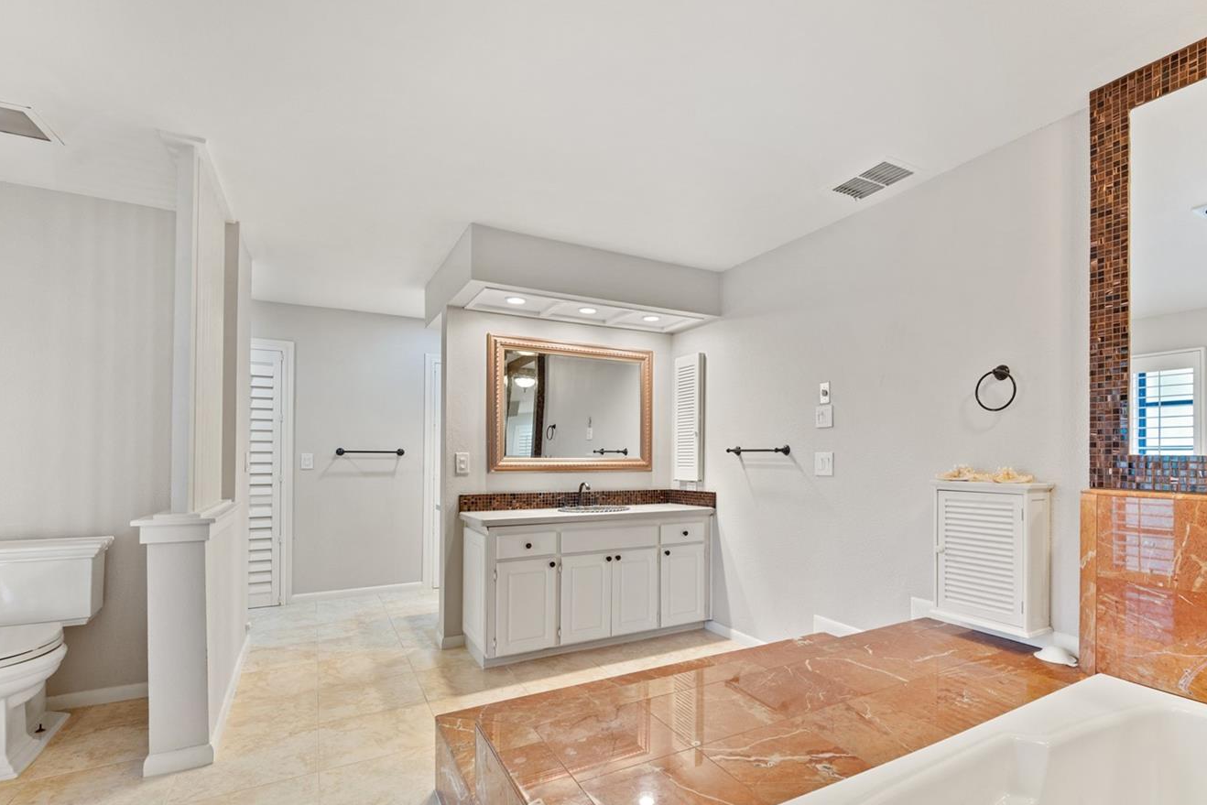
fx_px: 570
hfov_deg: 92.9
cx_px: 666
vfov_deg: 69.9
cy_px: 473
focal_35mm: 17
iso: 250
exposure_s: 1/1.67
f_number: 6.3
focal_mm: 14
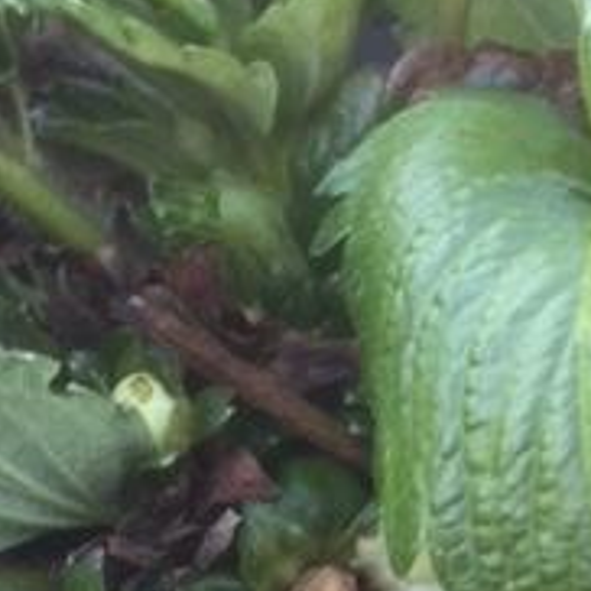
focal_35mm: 90
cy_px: 503
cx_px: -3
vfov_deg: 19.0
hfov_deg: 18.8
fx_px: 1738
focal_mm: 4.15
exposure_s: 1/120
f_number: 2.2
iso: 50
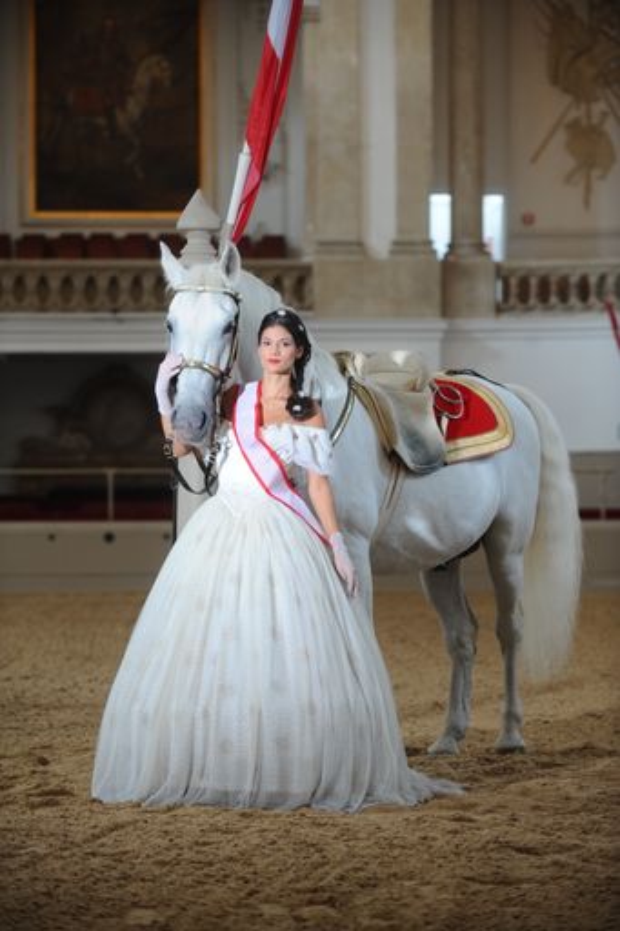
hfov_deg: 11.4
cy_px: 466
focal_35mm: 120
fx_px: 3102
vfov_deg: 17.1
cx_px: 310
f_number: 4
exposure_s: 1/40
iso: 800
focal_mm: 120
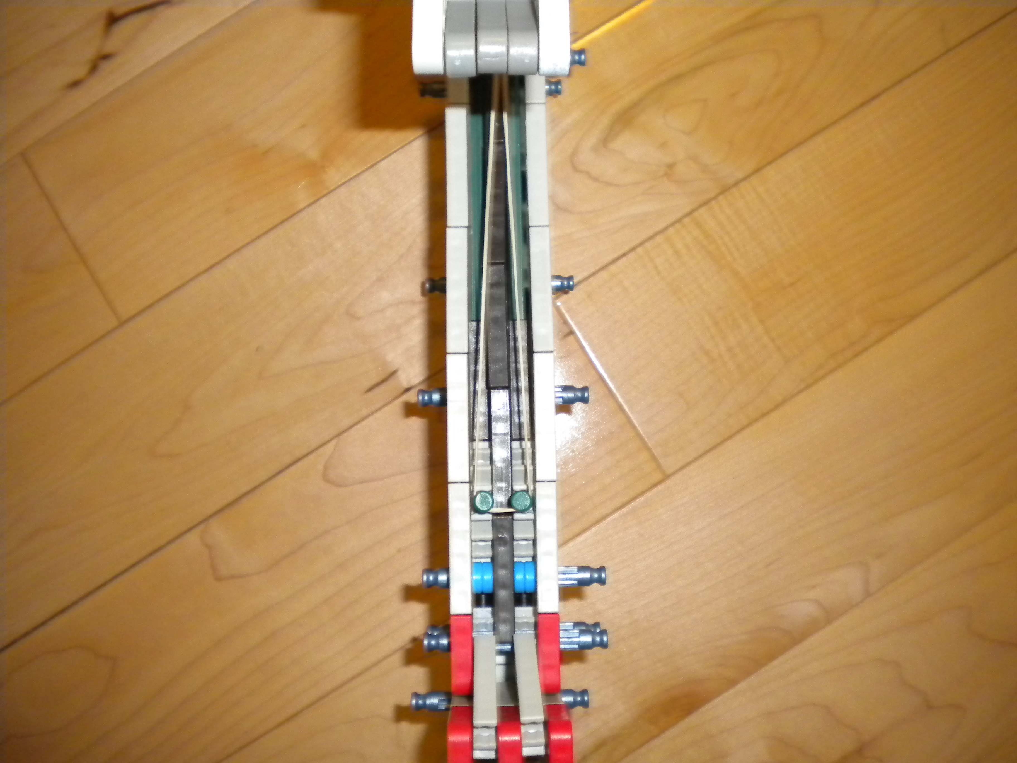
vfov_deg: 40.7
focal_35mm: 35
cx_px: 508
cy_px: 382
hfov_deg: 52.6
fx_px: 1028
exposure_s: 1/30
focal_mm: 6.3
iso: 400
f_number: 3.1
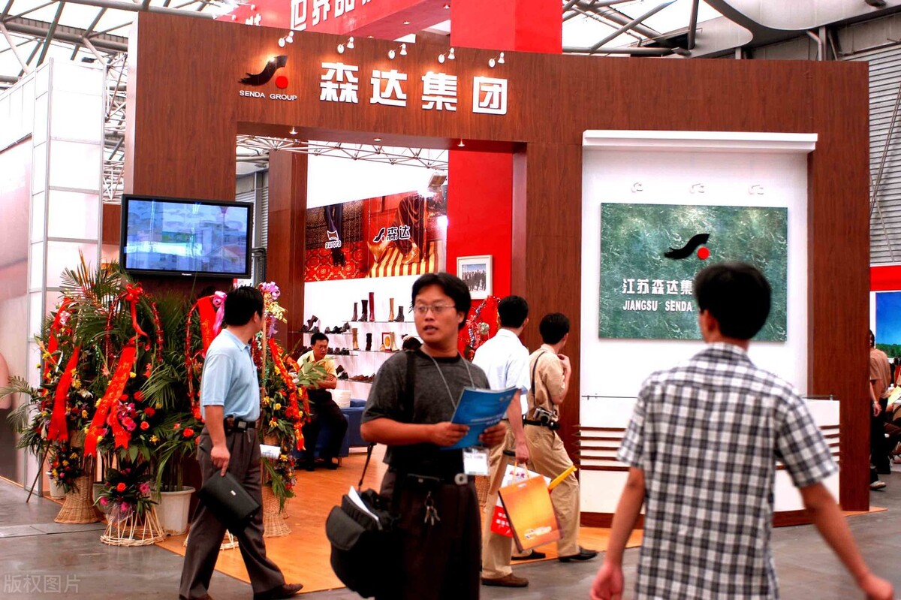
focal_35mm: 42
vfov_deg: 31.9
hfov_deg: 46.4
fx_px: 1051
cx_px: 450
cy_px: 300
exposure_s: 1/80
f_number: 2.8
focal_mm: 28
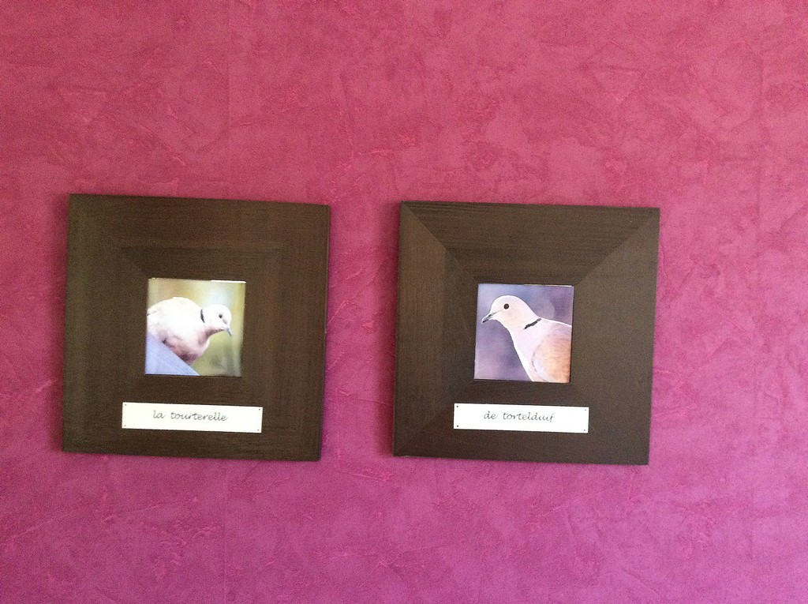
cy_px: 302
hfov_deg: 56.9
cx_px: 404
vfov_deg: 44.1
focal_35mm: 32
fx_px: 746
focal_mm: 3.3
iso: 250
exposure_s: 1/17
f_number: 2.4
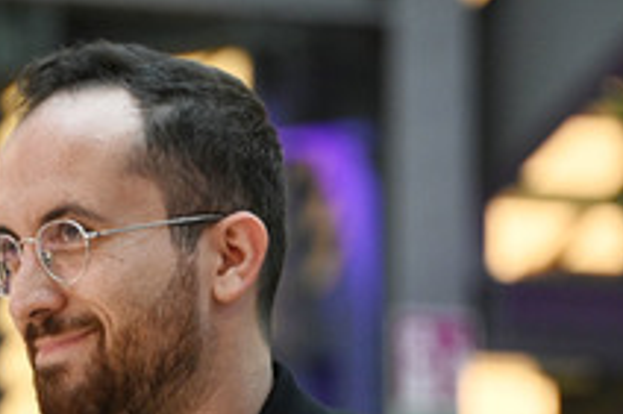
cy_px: 411
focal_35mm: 638
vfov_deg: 2.2
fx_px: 11032
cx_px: 104
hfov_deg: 3.2
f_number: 5.6
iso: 6400
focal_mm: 300
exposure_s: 1/80
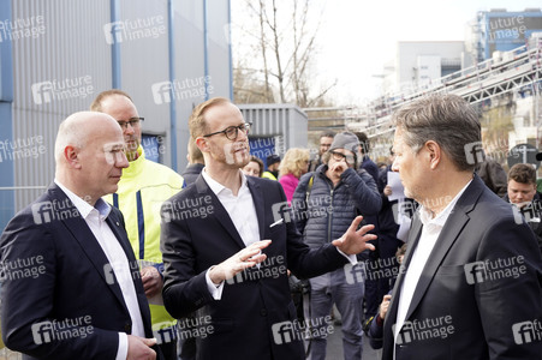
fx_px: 692
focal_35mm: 46
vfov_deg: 29.2
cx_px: 271
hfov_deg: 42.8
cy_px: 180
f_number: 6.3
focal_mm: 46
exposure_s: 1/160
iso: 320
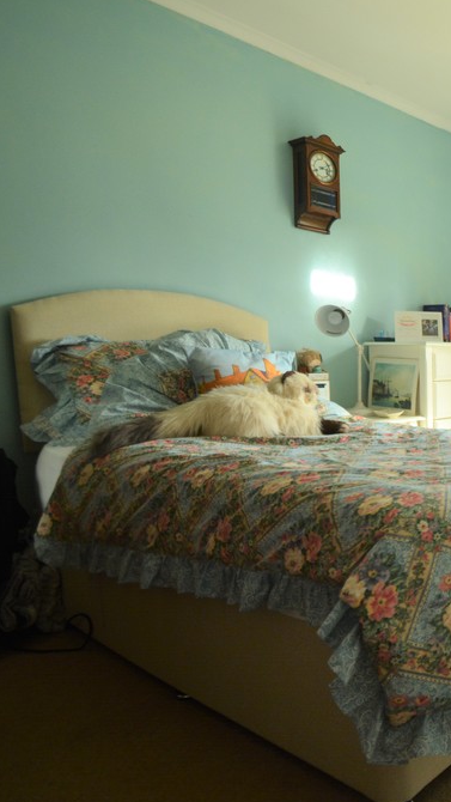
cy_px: 403
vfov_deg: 76.3
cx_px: 550
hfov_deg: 36.2
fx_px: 510
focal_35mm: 24
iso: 400
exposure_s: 1/100
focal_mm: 10
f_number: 5
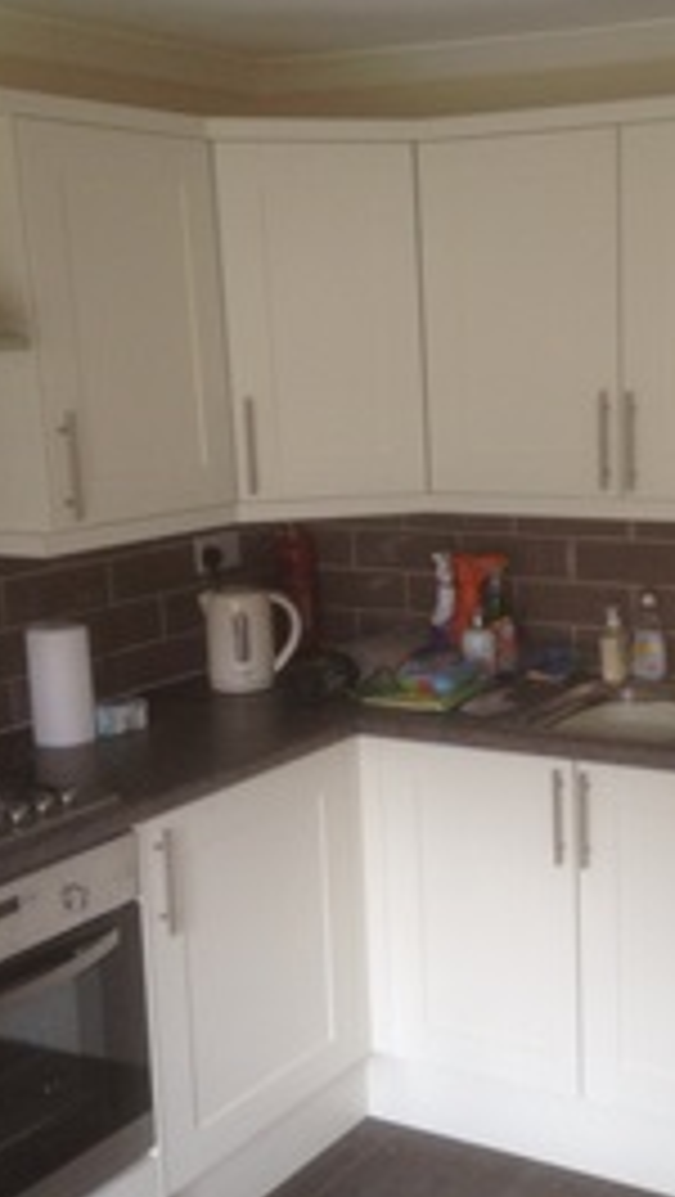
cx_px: 508
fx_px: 1715
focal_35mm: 54
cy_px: 652
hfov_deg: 22.1
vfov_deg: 38.4
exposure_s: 1/20
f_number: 2.4
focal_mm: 4.12
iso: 80
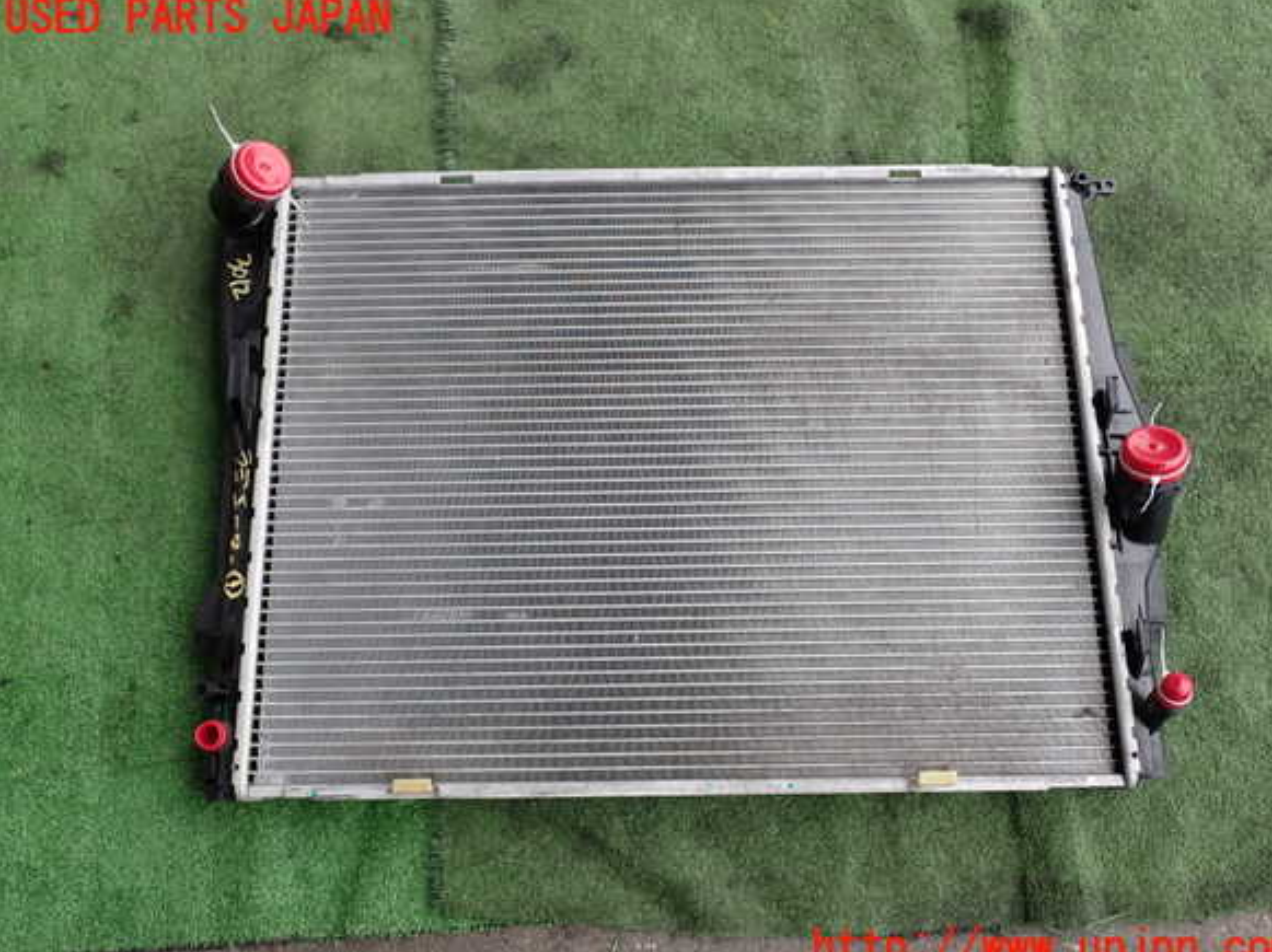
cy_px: 484
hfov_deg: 58.4
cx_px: 650
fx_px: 1138
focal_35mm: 31
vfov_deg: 45.4
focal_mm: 5.4
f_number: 3.2
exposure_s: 1/200
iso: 100
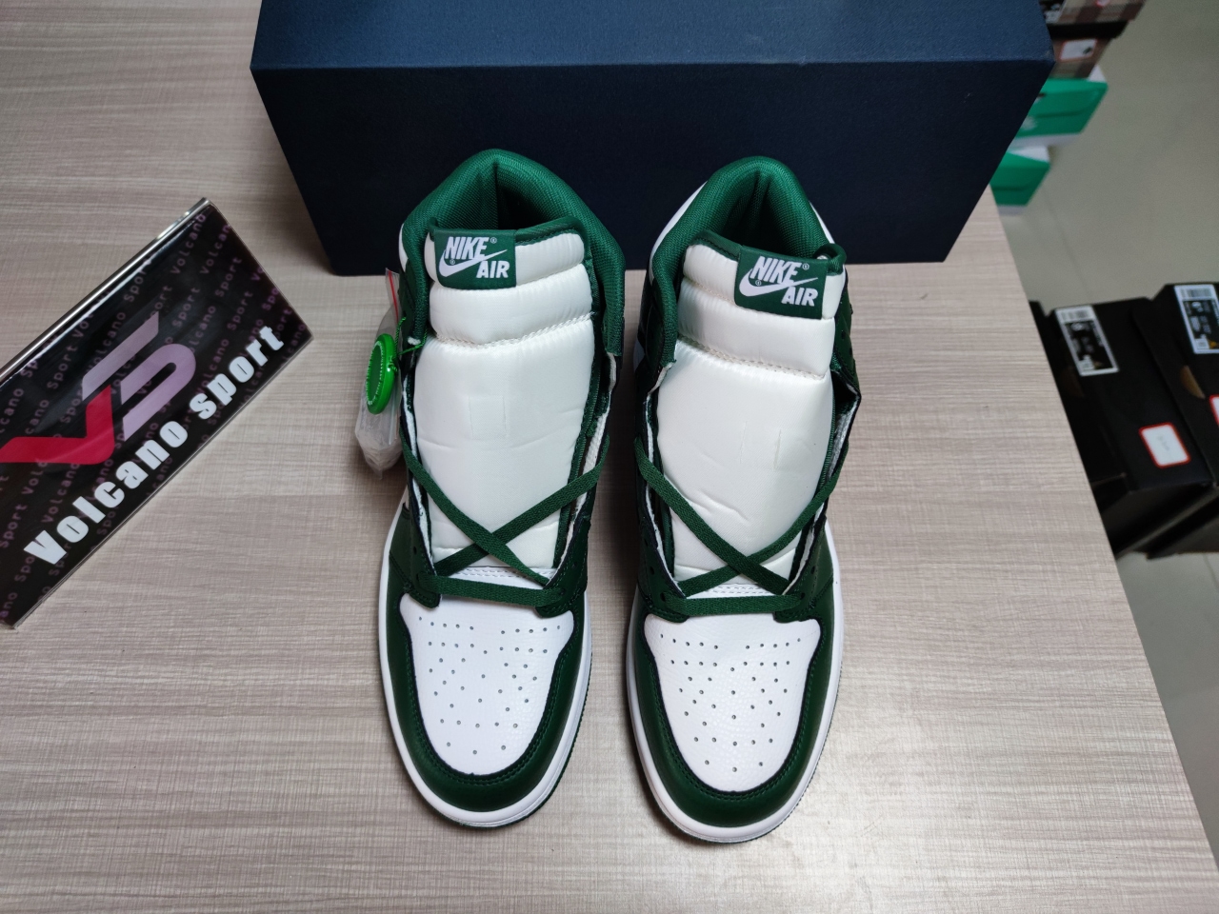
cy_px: 457
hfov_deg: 71.6
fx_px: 845
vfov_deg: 56.8
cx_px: 610
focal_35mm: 24
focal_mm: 6.72
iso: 291
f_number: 1.69
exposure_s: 1/100
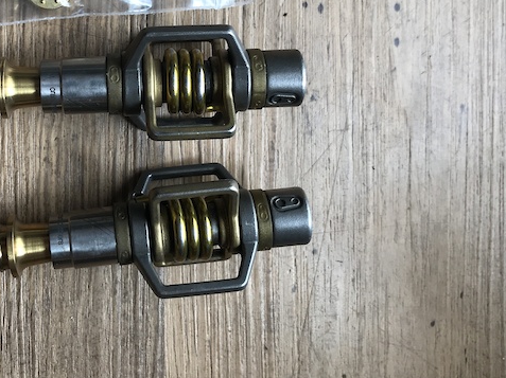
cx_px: 139
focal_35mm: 47
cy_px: 95
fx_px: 687
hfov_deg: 39.6
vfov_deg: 30.3
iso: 25
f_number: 1.8
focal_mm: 3.99
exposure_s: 1/60
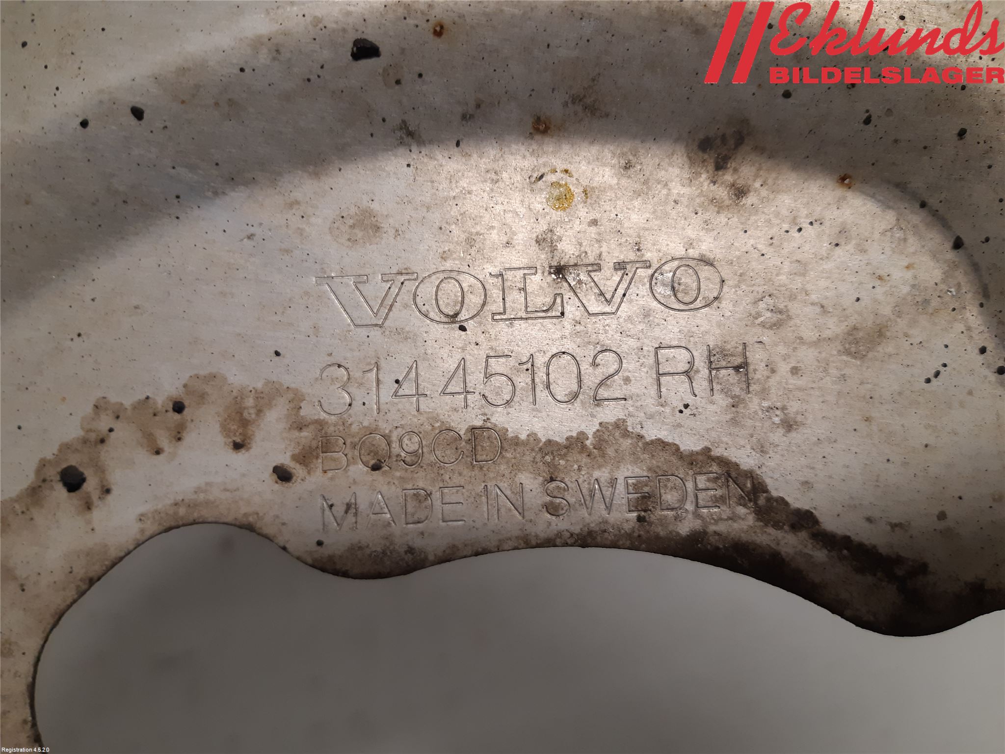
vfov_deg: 53.1
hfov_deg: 67.3
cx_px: 502
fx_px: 755
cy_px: 377
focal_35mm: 26
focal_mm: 3.93
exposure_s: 1/50
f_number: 1.7
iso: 100
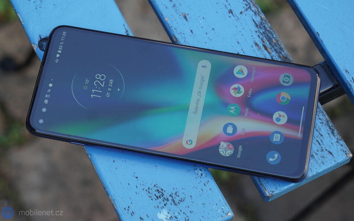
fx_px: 656
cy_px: 105
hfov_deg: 30.2
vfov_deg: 19.1
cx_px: 176
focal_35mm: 68
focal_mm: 66
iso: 400
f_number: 6.3
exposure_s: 1/160
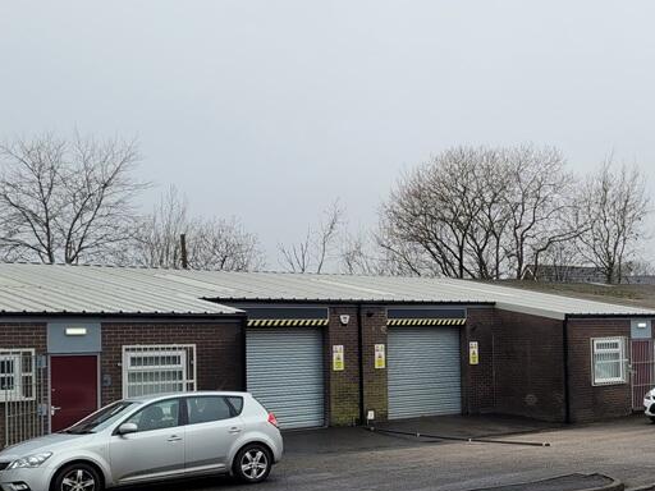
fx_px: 984
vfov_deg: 27.7
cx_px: 440
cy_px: 366
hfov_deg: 36.4
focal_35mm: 52
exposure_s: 1/324
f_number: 1.8
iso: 40
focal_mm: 5.4
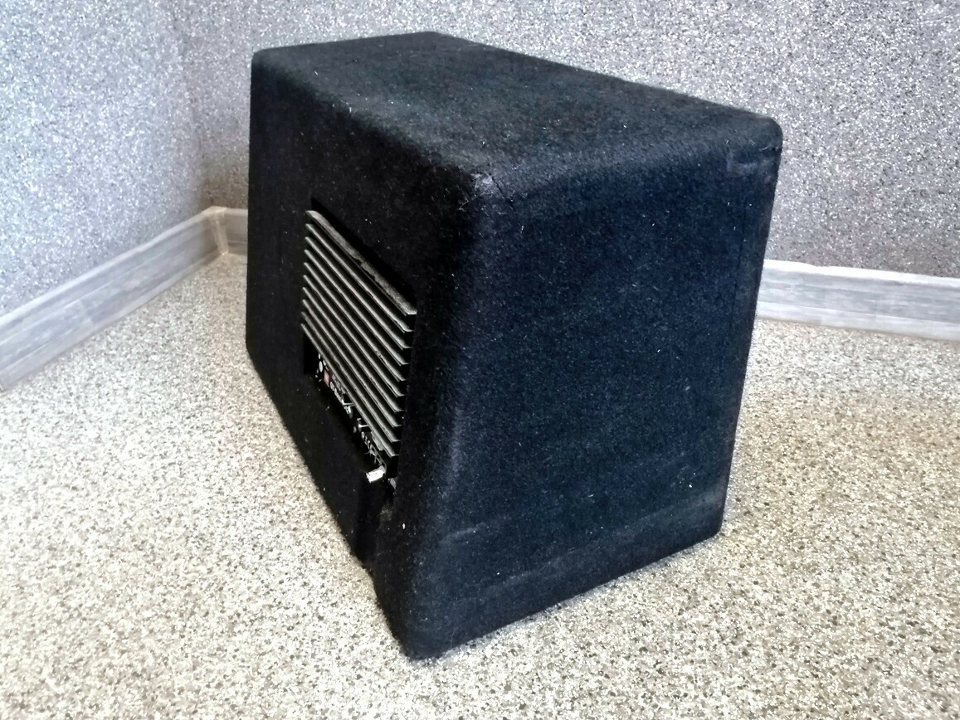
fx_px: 777
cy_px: 353
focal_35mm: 28
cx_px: 470
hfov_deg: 63.4
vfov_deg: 49.8
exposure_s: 1/25
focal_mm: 3.95
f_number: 1.8
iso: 400
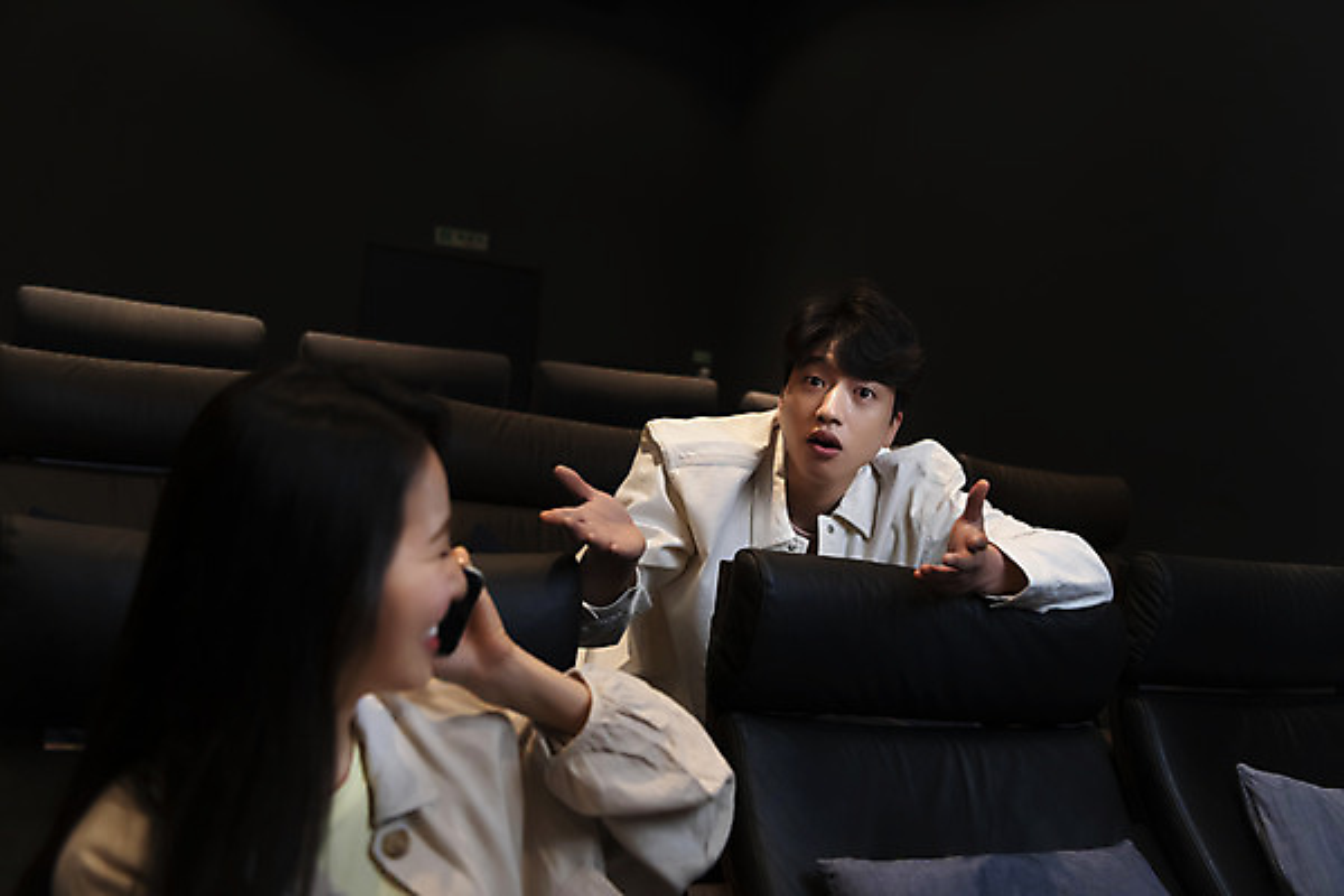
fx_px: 1307
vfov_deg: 37.9
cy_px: 448
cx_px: 672
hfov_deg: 54.4
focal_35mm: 35
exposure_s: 1/125
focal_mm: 35
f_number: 2.8
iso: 1250
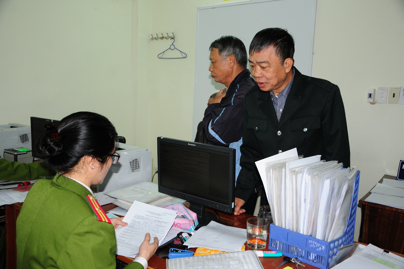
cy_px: 134
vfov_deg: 39.9
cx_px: 202
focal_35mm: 33
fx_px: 370
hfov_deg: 57.3
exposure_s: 1/200
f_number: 3.8
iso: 800
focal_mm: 22
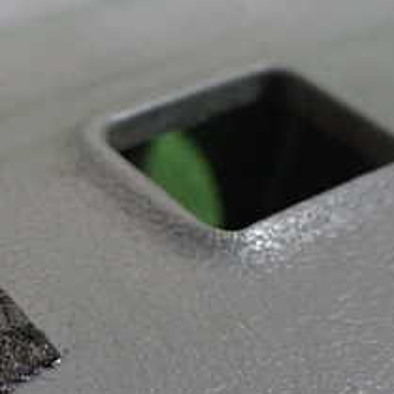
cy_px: 345
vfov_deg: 22.3
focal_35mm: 76
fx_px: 979
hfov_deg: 21.5
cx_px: -53
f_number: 2.3
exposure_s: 1/30
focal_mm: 5.4
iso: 1000
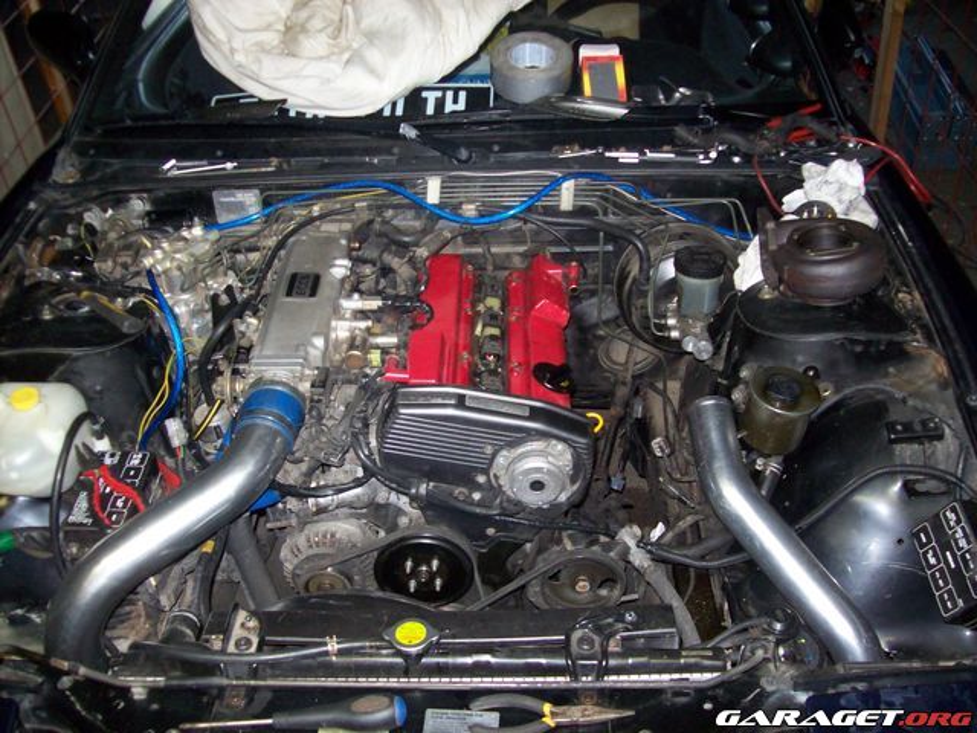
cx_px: 488
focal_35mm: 36
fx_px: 1016
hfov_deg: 51.4
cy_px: 366
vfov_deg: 39.7
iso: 200
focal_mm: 6
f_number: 2.7
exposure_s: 1/64
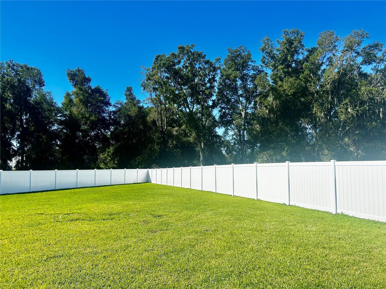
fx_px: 290
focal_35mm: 26
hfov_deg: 67.3
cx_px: 193
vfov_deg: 53.1
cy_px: 144
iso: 50
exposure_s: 1/3831
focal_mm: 5.7
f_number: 1.5
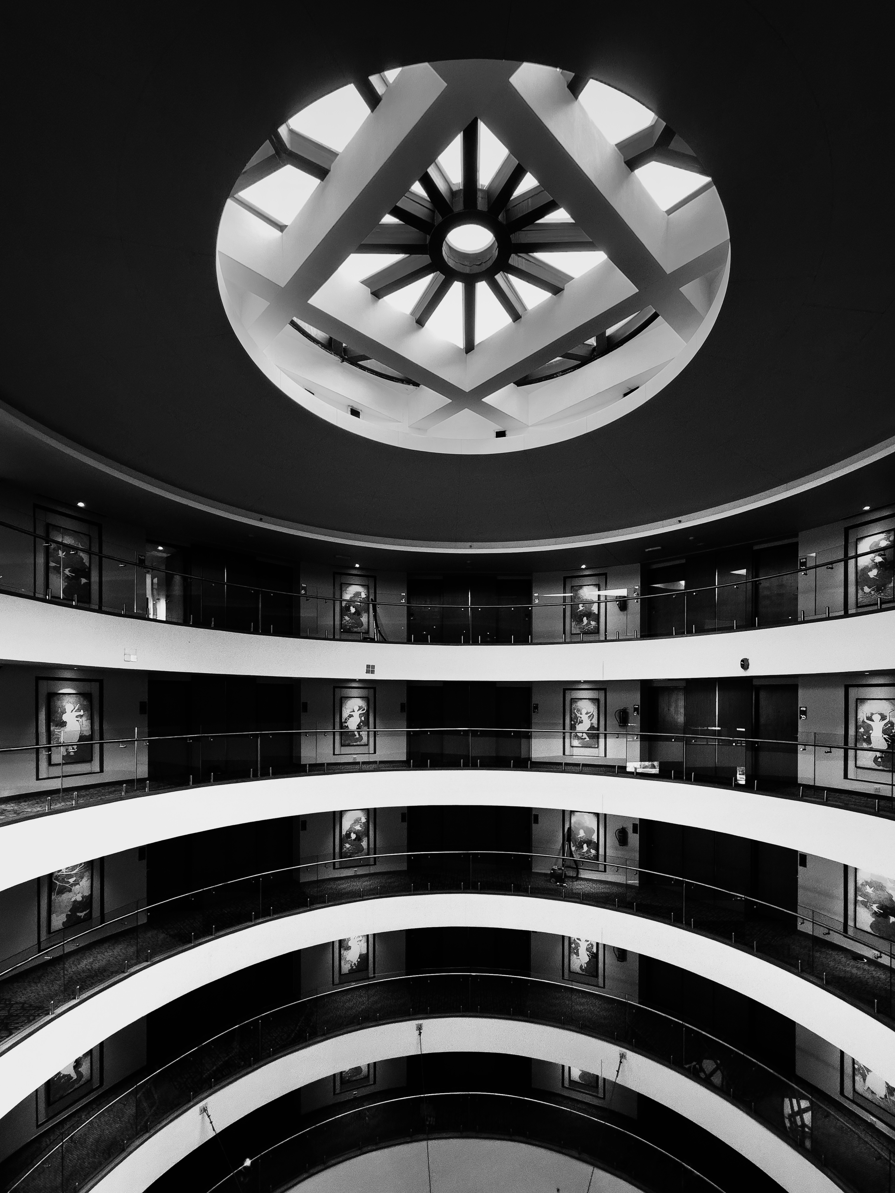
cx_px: 448
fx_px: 483
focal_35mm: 14
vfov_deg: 102.1
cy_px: 596
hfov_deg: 85.7
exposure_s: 1/100
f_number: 2.2
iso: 80
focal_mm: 2.22
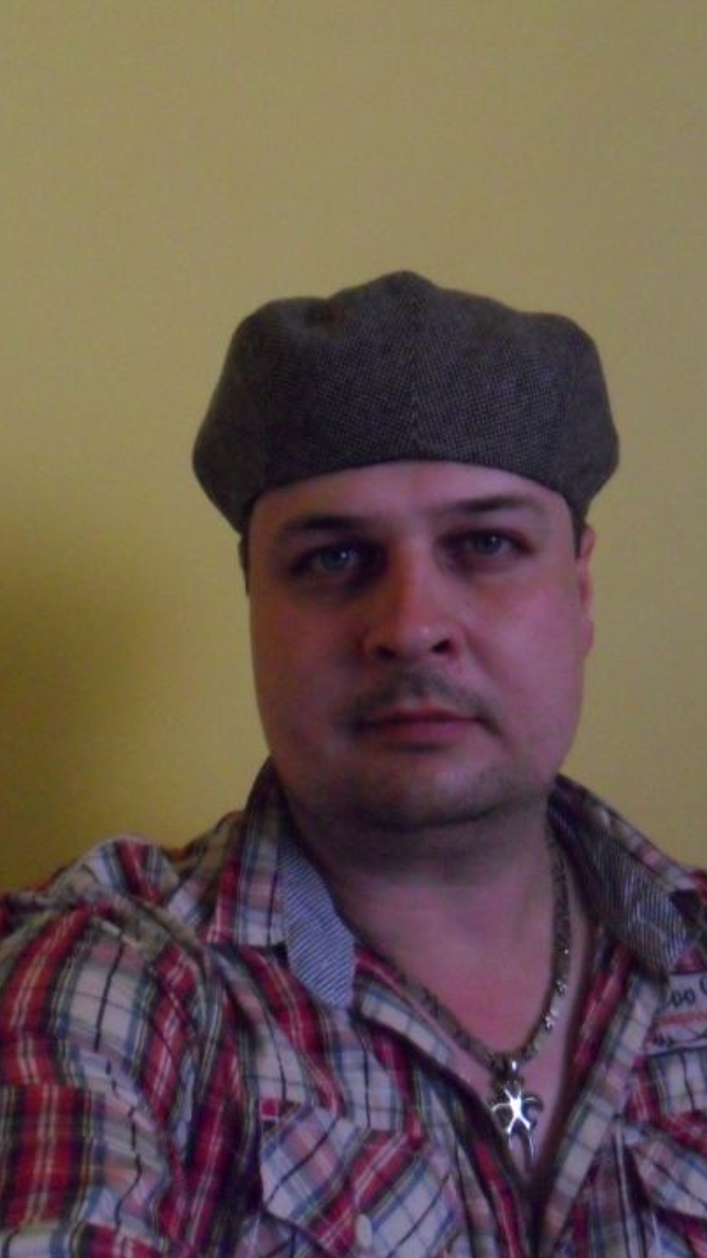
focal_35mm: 35
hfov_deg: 33.7
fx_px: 1167
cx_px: 372
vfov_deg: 56.5
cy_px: 552
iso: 640
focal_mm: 4.9
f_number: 3.5
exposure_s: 1/15
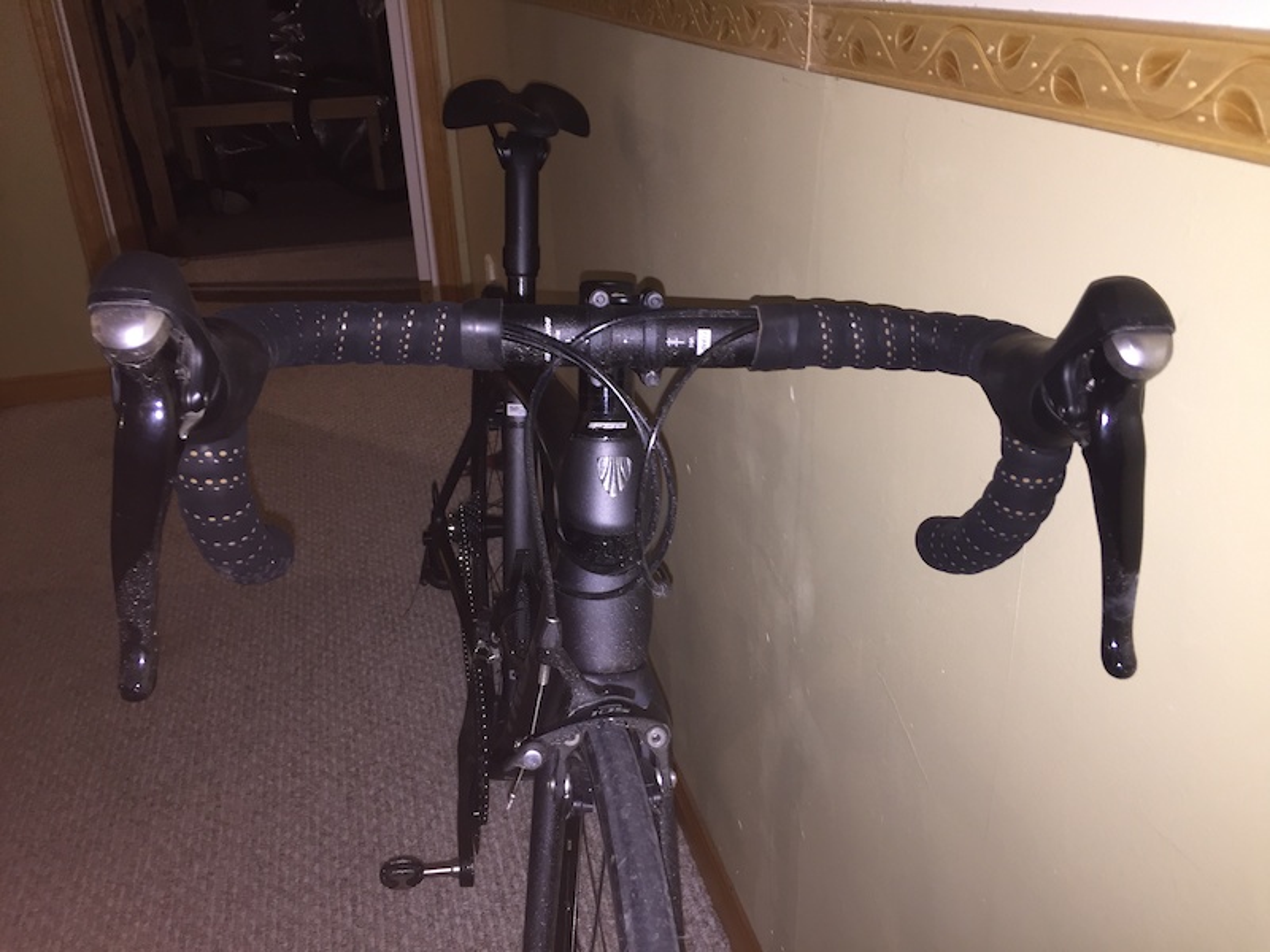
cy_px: 476
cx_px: 635
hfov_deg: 61.7
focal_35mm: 29
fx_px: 1064
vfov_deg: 48.2
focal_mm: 4.15
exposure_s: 1/16
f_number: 2.2
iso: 64
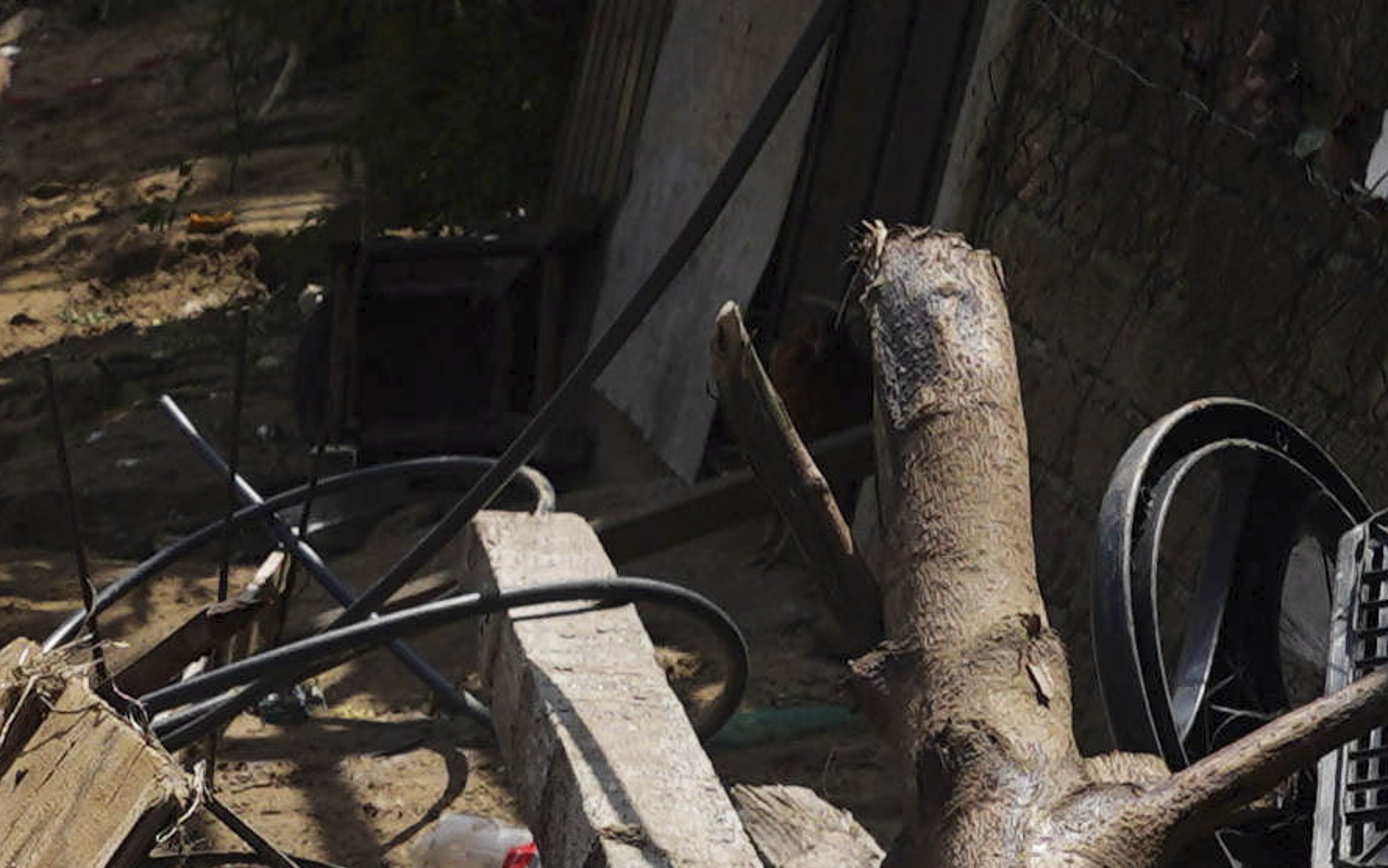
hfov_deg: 15.7
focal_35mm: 110
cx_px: -1246
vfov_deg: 10.7
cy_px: 1823
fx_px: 4162
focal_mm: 16
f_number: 5.6
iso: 80
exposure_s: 1/800
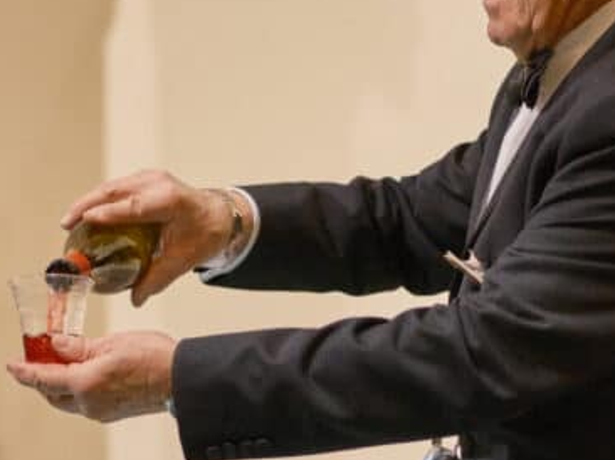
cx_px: 370
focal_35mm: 202
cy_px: 266
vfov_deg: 7.3
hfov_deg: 9.8
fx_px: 3586
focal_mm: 50
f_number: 2
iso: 6400
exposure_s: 1/100
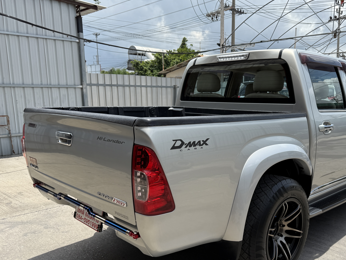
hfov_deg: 56.2
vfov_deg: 43.9
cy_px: 159
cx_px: 214
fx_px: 320
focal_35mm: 32
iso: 80
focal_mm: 6.76
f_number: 1.78
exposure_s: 1/3759
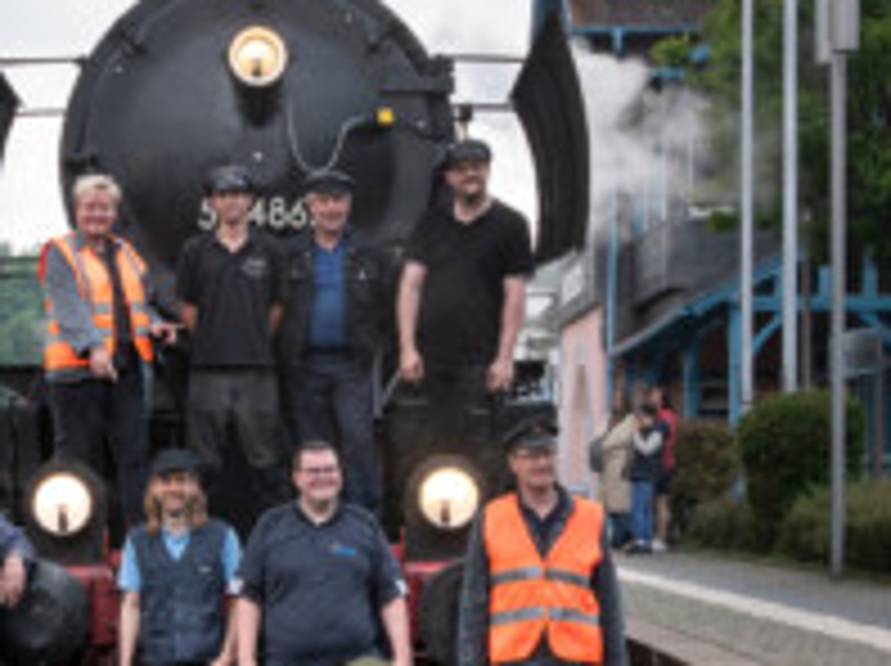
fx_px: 2185
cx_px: 284
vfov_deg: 17.3
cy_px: 392
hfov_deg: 22.9
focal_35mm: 85
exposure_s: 1/125
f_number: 7.1
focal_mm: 21
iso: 500
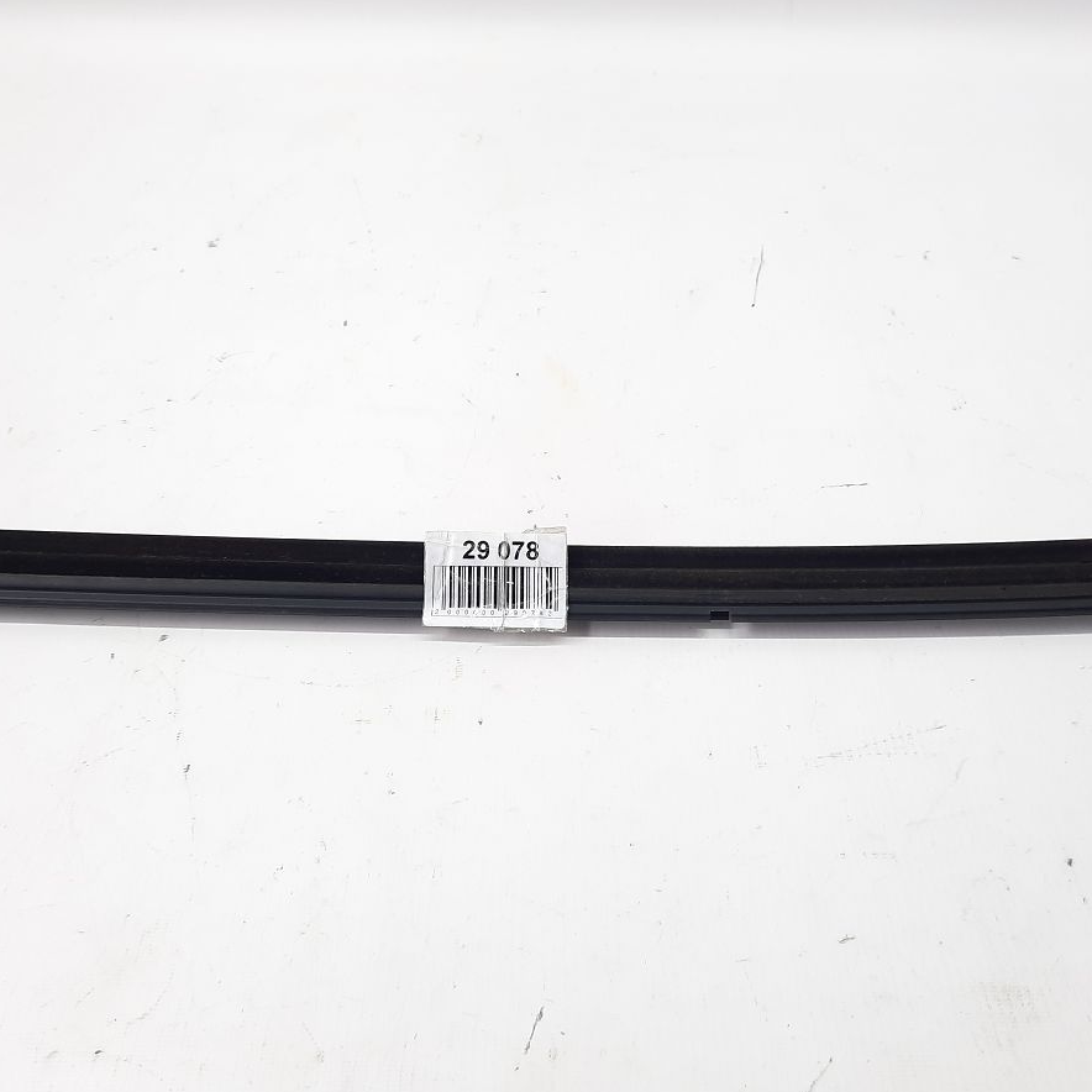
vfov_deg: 54.0
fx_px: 1071
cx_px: 590
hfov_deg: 54.0
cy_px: 550
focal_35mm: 30
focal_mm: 4.6
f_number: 2
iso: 50
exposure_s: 1/50
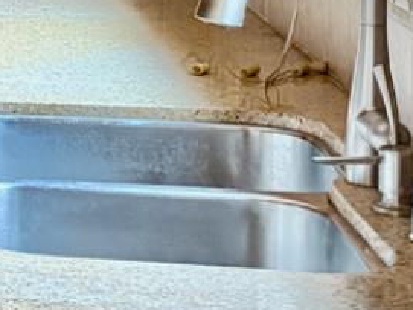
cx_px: -719
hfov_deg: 11.1
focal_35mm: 133
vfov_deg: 10.8
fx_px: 1586
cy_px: -115
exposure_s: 1/60
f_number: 1.78
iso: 500
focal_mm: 6.76
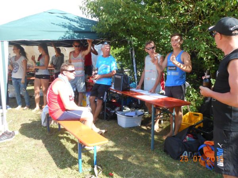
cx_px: 119
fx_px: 206
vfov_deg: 46.8
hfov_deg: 60.0
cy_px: 89
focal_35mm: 30
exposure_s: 1/250
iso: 125
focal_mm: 5.3
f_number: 3.8
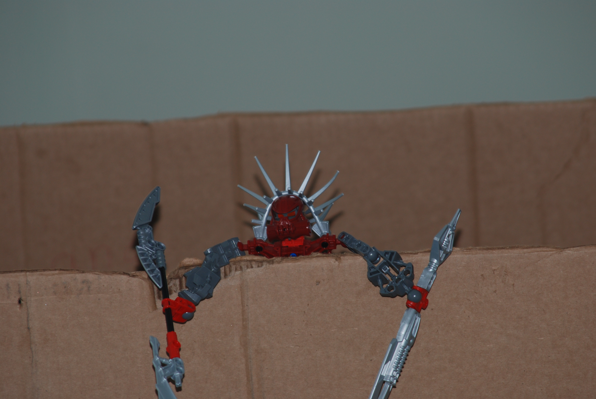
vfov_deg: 4.6
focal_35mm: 300
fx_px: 4973
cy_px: 200
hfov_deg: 6.9
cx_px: 298
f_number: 5.6
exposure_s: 1/60
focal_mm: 200
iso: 200
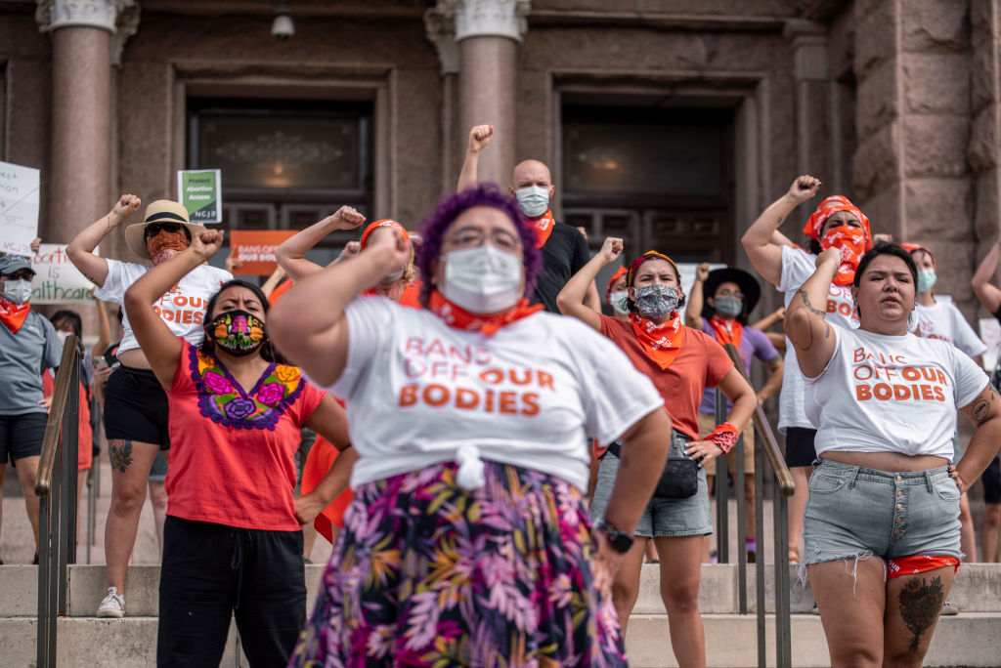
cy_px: 334
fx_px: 2504
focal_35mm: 90
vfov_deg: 15.2
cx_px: 500
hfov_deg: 22.6
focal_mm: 90
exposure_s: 1/4000
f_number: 2.8
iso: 160
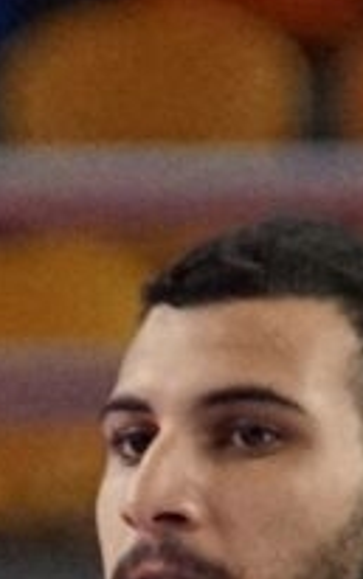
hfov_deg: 0.7
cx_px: -951
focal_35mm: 2000
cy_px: 1192
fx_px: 31613
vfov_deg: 1.0
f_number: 2.8
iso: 3200
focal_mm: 150
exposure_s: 1/2000
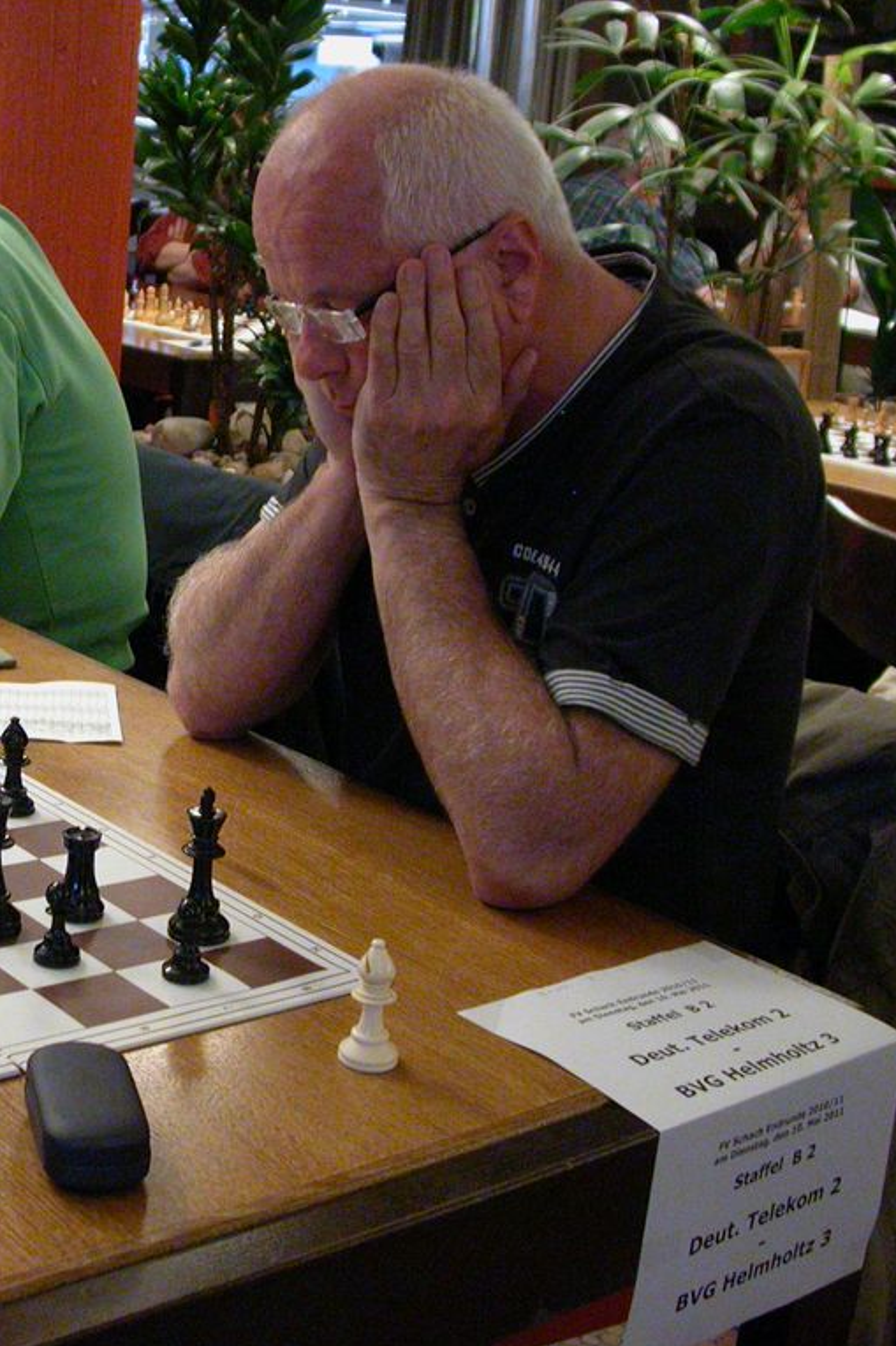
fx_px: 1979
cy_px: 675
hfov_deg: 24.7
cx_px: 83
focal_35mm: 53
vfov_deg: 37.5
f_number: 2.6
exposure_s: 1/41.6
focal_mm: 7.85
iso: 400
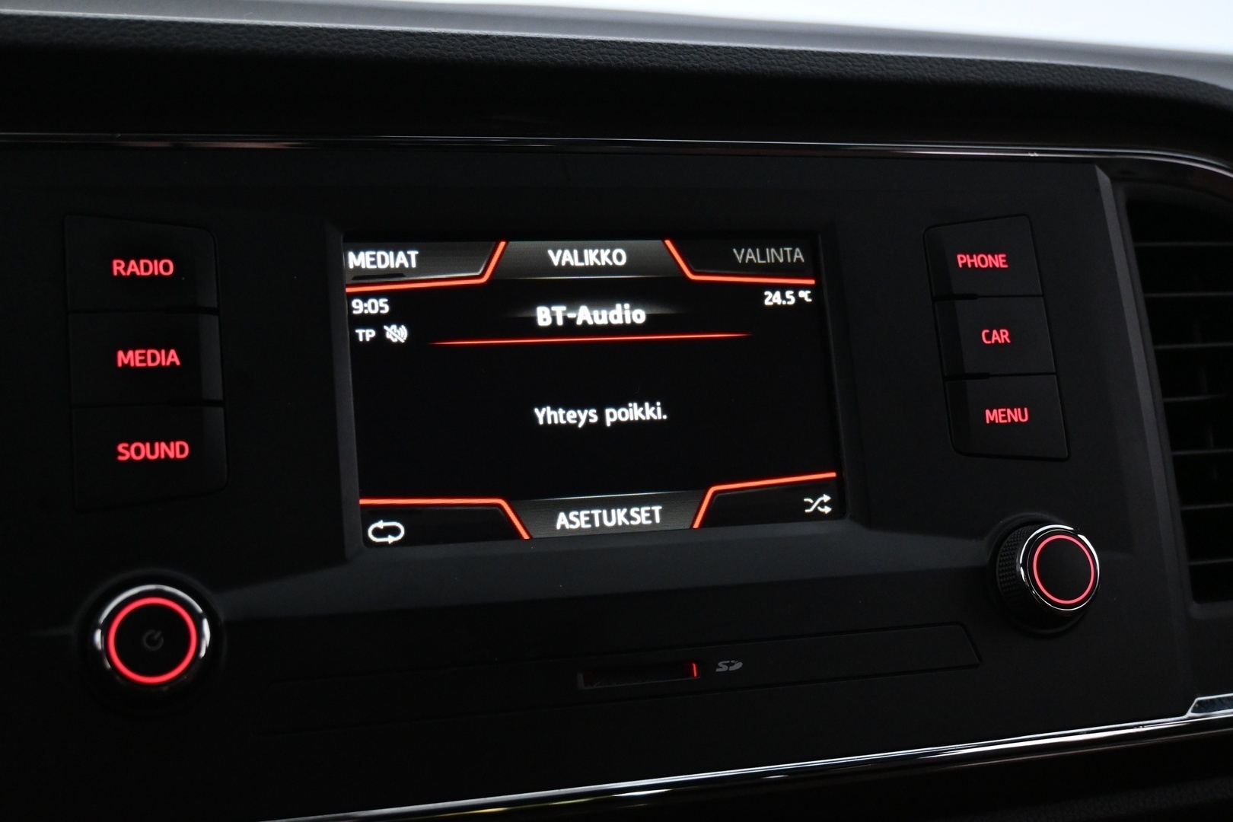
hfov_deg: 43.6
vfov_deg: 29.9
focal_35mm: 45
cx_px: 616
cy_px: 411
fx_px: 1541
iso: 2800
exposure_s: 1/50
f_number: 4.8
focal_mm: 30
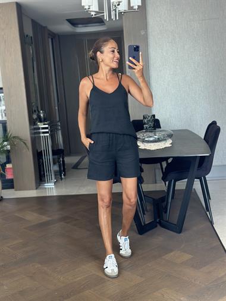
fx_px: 417
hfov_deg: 30.3
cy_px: 150
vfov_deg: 39.6
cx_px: 113
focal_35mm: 48
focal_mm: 6.86
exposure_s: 1/88
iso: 125
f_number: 1.78
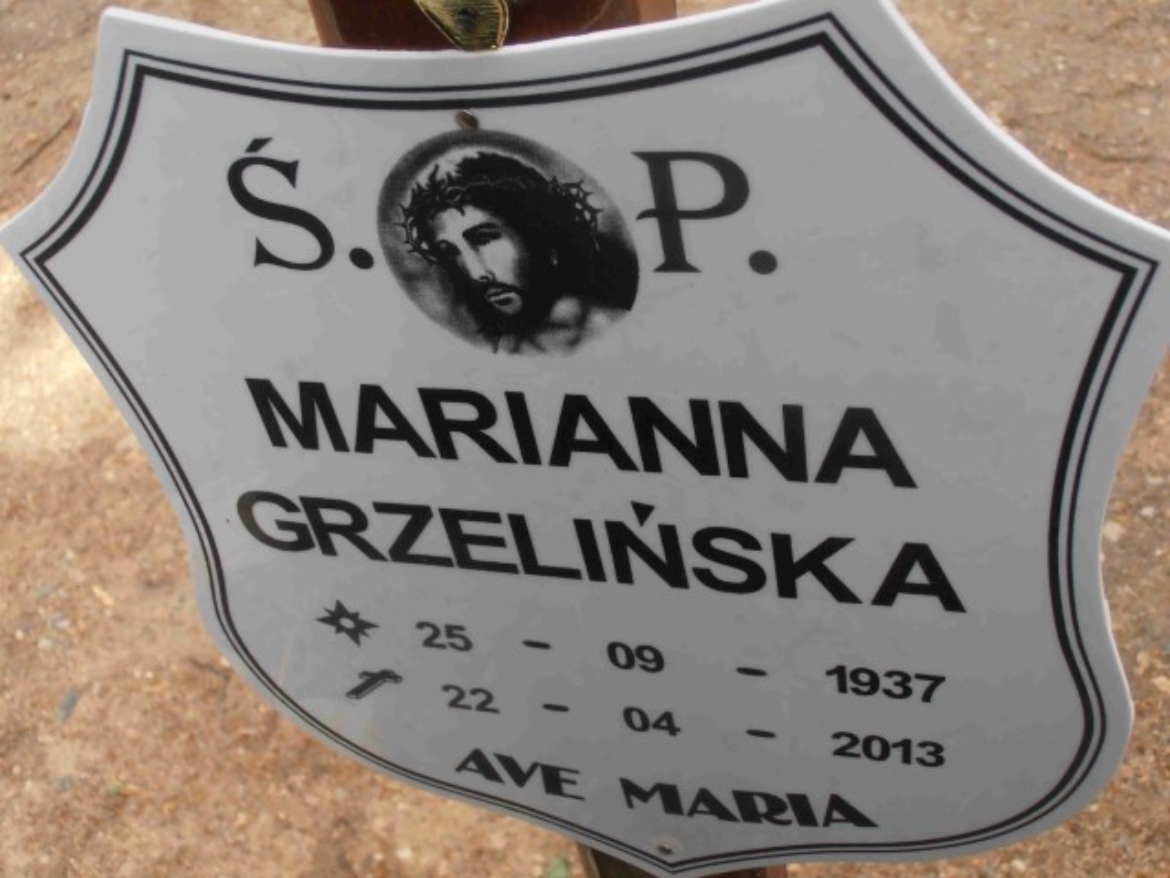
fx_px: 1487
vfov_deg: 32.9
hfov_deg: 42.9
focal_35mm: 44
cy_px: 439
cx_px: 585
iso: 80
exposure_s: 1/200
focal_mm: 7.87
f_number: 4.2
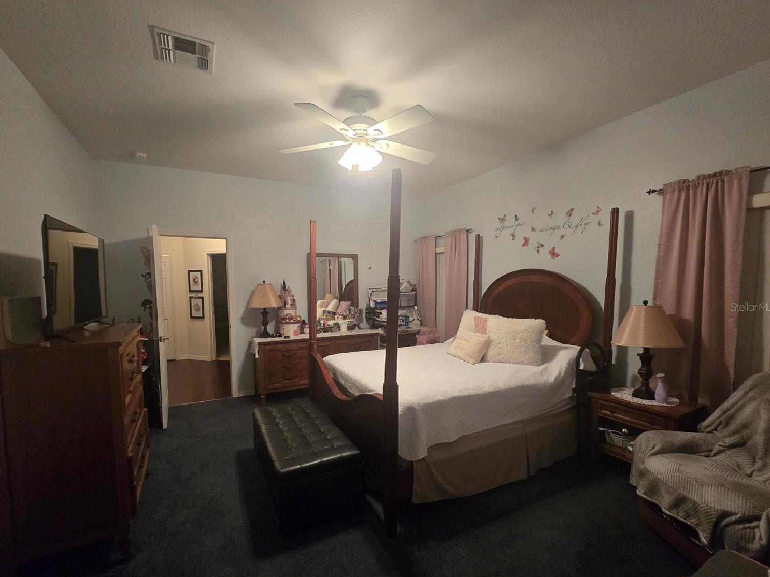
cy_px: 307
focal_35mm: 14
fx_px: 311
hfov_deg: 102.0
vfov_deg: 85.6
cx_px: 365
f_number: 2.2
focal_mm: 2.2
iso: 640
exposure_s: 1/60
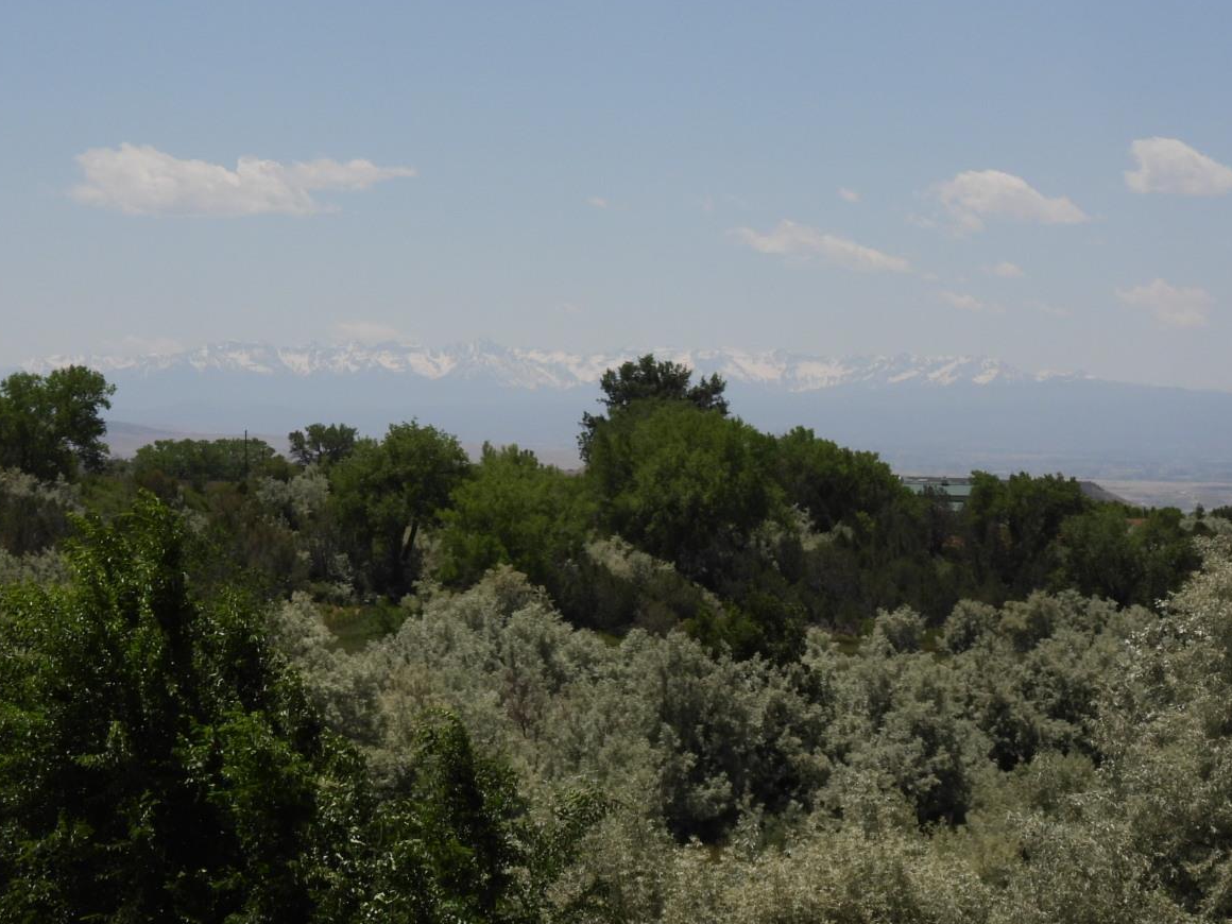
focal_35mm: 131
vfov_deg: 11.3
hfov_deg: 15.1
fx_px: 4662
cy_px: 321
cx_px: 632
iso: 100
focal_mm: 17
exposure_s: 1/1600
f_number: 4.5
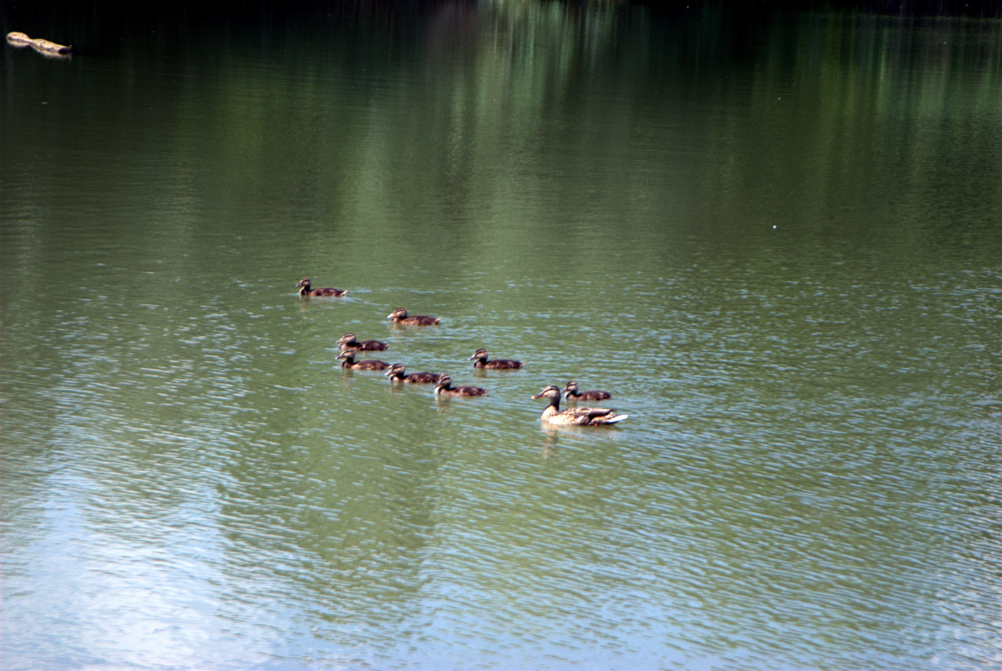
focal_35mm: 120
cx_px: 501
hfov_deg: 17.0
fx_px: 3345
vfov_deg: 11.5
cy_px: 336
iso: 100
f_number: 5.6
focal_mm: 80
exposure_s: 1/250
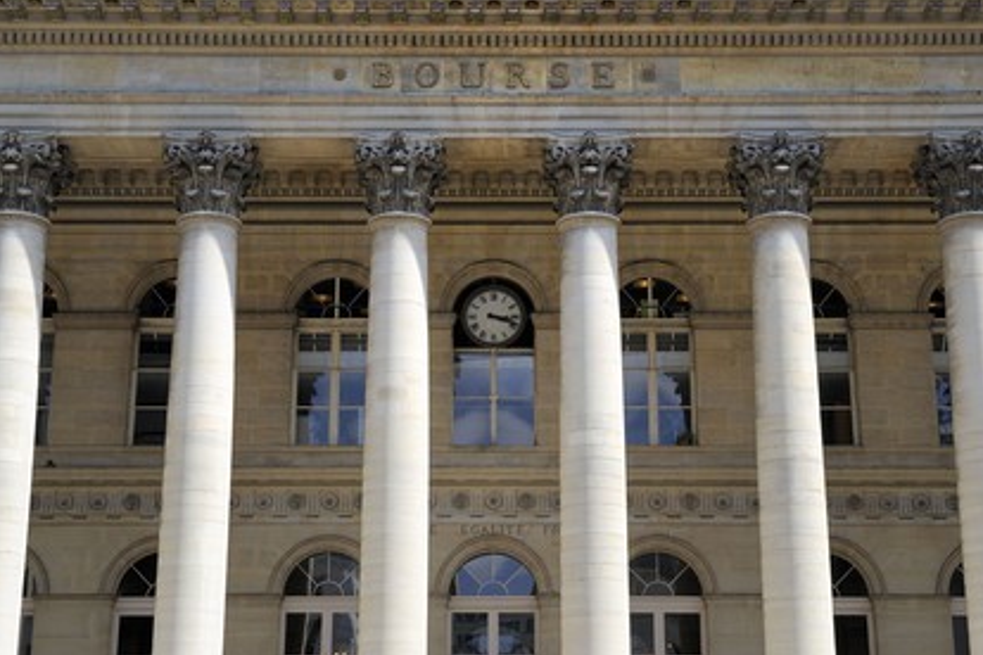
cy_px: 325
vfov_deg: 21.6
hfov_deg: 31.9
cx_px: 495
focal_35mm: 63
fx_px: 1720
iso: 200
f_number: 13
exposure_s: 1/160
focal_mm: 62
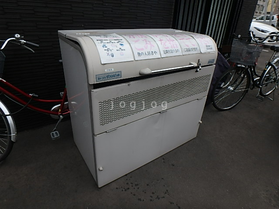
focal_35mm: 21
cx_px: 140
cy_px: 104
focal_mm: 3.7
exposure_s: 1/800
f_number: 3.5
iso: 125
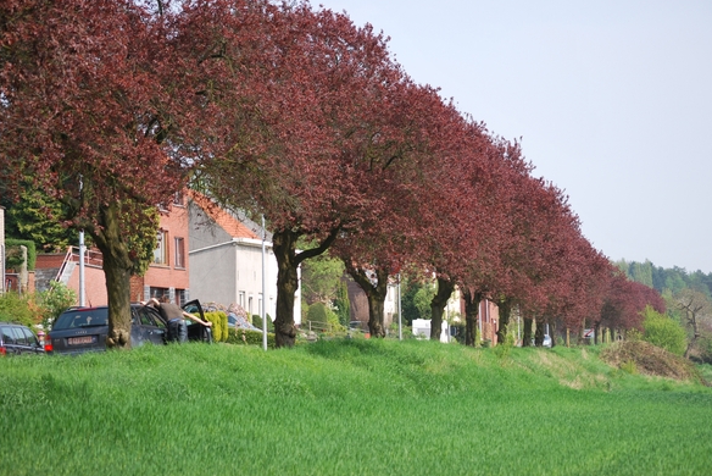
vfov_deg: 12.4
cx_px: 362
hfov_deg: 18.4
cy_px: 236
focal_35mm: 111
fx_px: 2196
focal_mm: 72
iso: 200
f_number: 5.6
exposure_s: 1/500
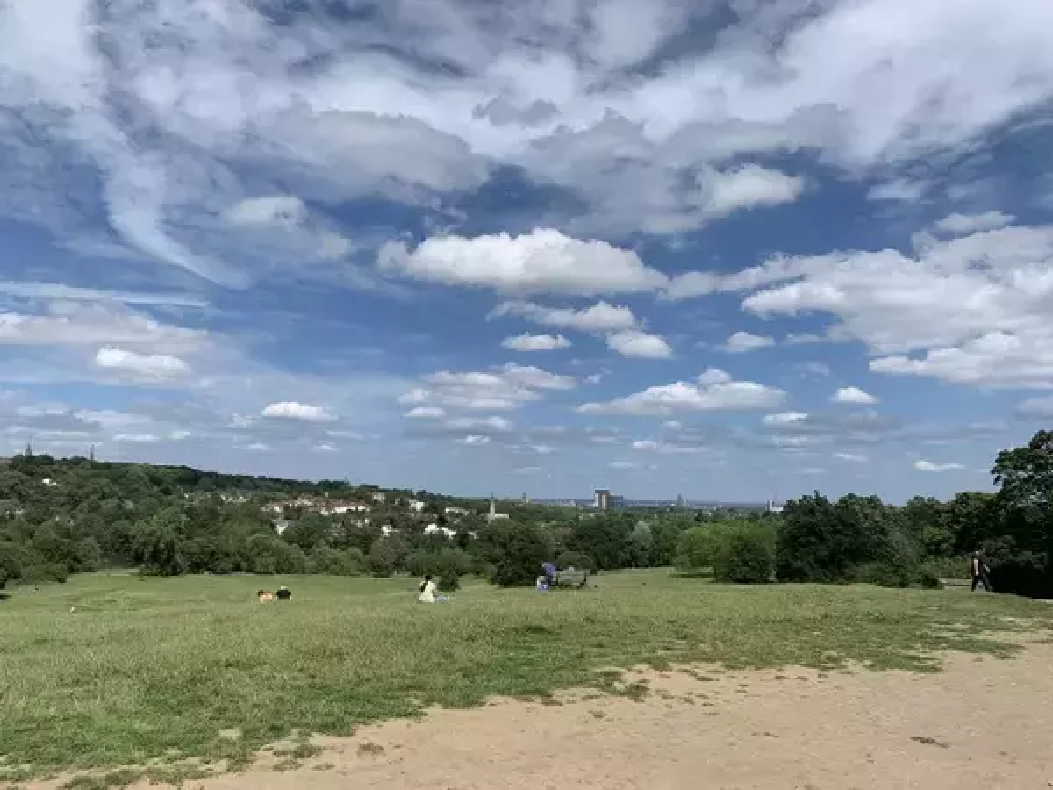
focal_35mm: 26
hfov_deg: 67.3
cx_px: 526
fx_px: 791
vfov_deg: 53.1
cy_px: 395
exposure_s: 1/3937
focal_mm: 4.25
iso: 25
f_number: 1.8
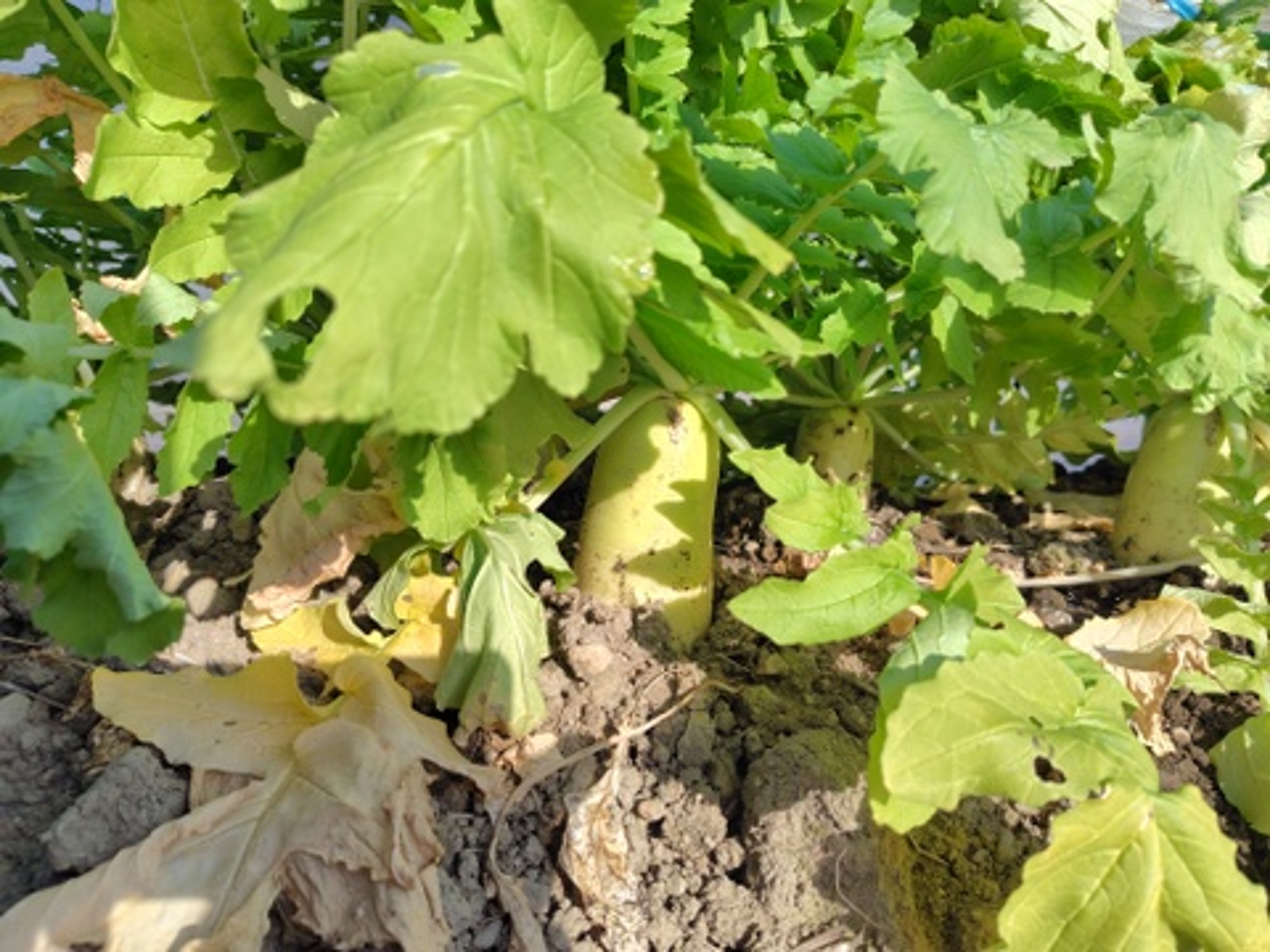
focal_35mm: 23
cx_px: 635
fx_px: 844
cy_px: 476
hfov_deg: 73.9
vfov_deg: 58.9
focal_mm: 5.6
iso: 50
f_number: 1.9
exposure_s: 1/1445
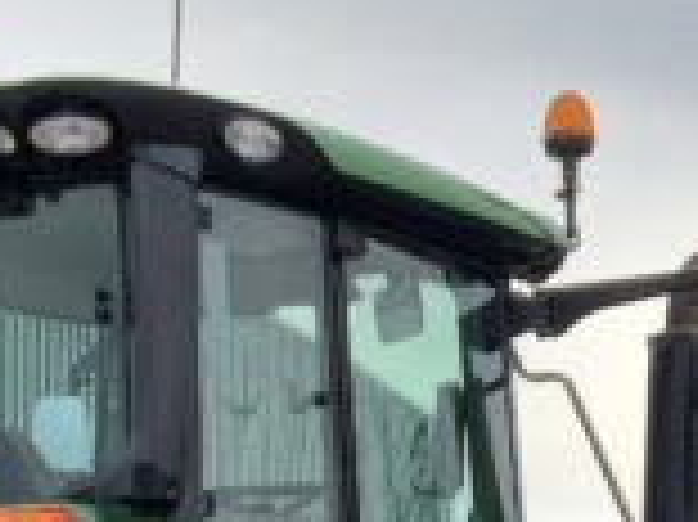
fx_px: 2418
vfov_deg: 11.6
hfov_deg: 16.4
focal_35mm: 120
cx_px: 311
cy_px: 882
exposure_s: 1/122
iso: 20
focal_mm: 3
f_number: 1.8
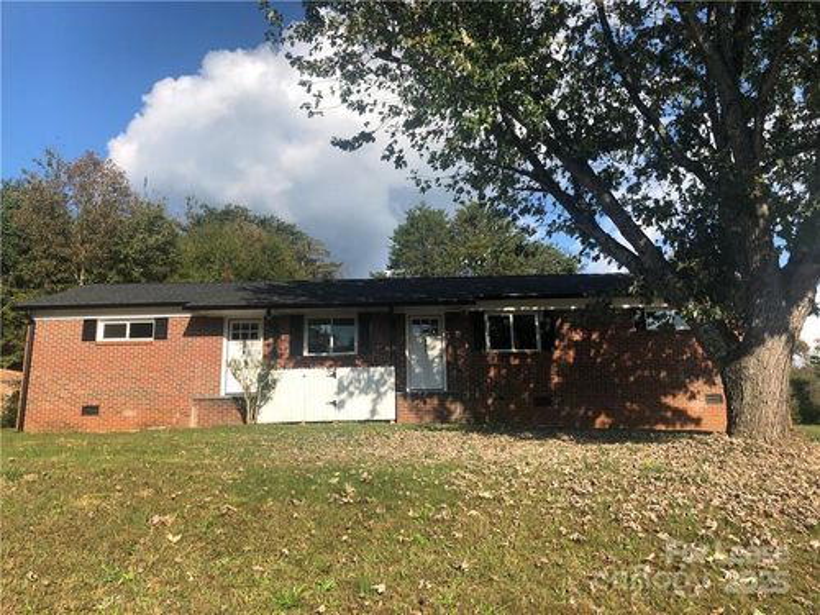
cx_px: 410
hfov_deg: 63.4
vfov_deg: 49.7
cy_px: 308
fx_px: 663
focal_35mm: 28
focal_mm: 4
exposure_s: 1/1656
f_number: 1.8
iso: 20
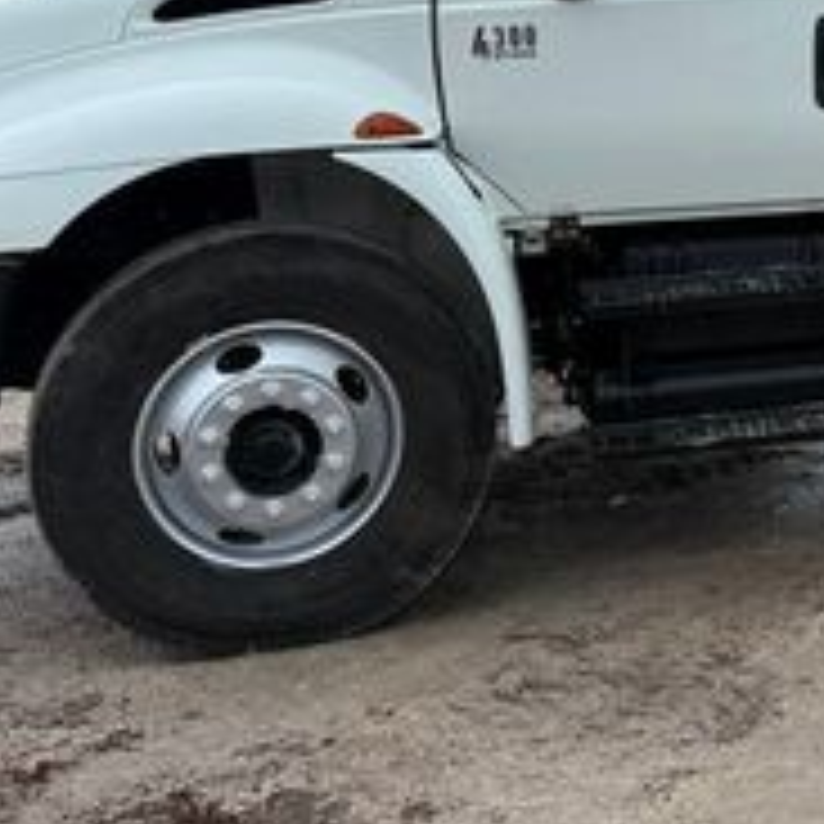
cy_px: 77
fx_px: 1993
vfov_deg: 22.8
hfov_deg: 21.2
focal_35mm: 74
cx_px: 1072
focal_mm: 6.76
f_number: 1.78
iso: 80
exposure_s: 1/2611
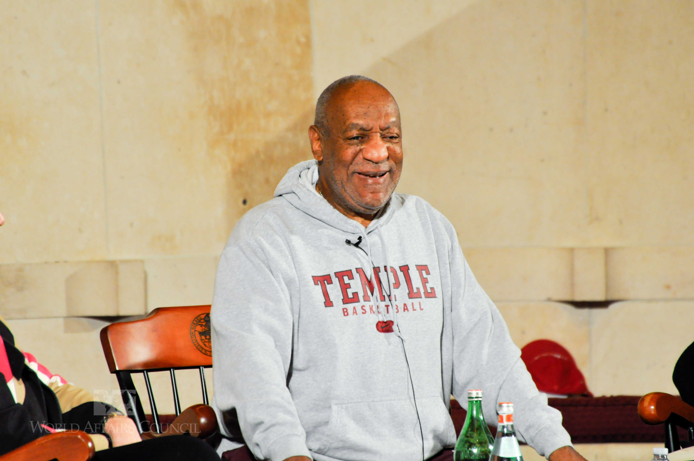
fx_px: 8664
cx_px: 347
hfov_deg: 4.6
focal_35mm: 450
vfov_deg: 3.0
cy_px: 230
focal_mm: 300
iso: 1000
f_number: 5.6
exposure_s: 1/40
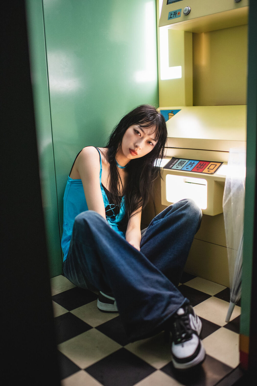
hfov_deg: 37.9
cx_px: 128
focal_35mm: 35
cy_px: 193
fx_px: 375
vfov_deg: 54.4
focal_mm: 35
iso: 2500
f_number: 1.4
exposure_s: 1/4000
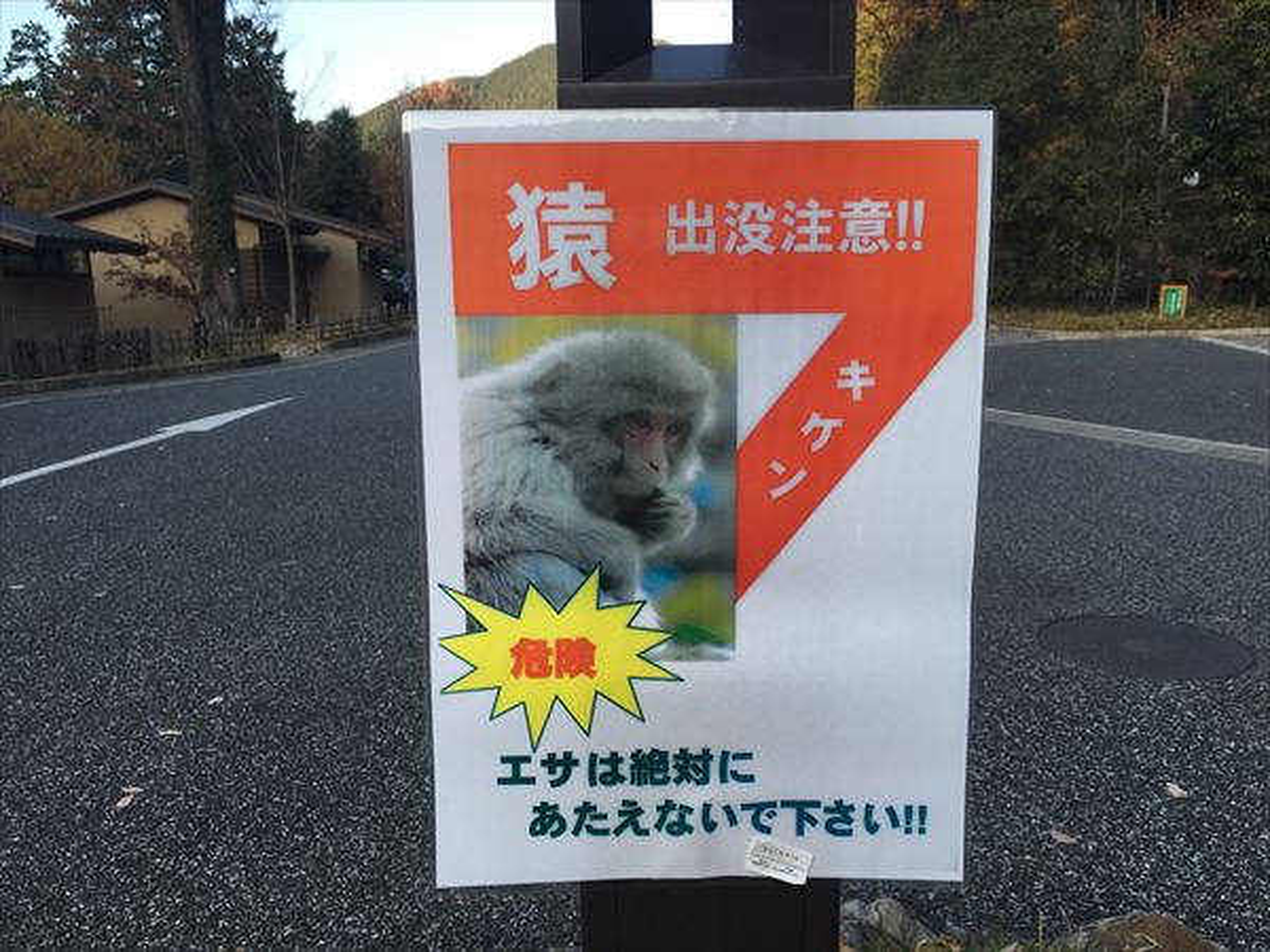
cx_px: 635
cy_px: 476
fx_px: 1064
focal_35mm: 29
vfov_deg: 48.2
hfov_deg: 61.7
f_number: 2.2
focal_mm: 4.15
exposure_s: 1/229
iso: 25
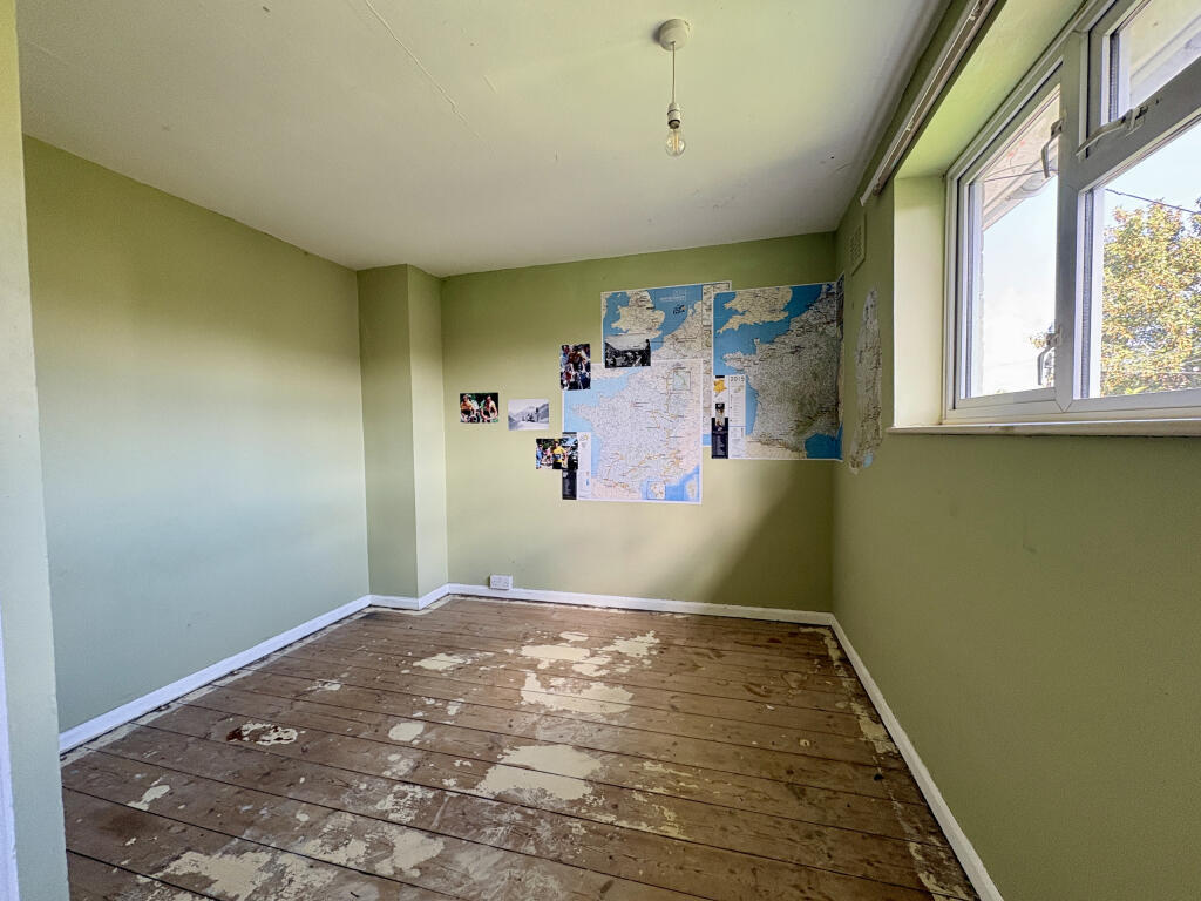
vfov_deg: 85.7
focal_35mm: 14
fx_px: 486
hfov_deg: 102.1
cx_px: 600
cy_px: 450
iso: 160
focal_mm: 2.22
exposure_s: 1/99
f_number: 2.2
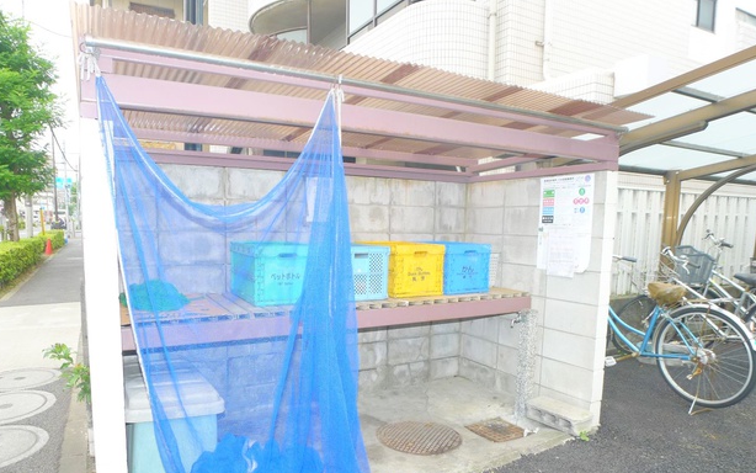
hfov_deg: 64.4
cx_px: 334
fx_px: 598
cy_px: 281
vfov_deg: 43.0
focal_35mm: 29
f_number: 2.8
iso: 100
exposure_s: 1/250
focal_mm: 5.1
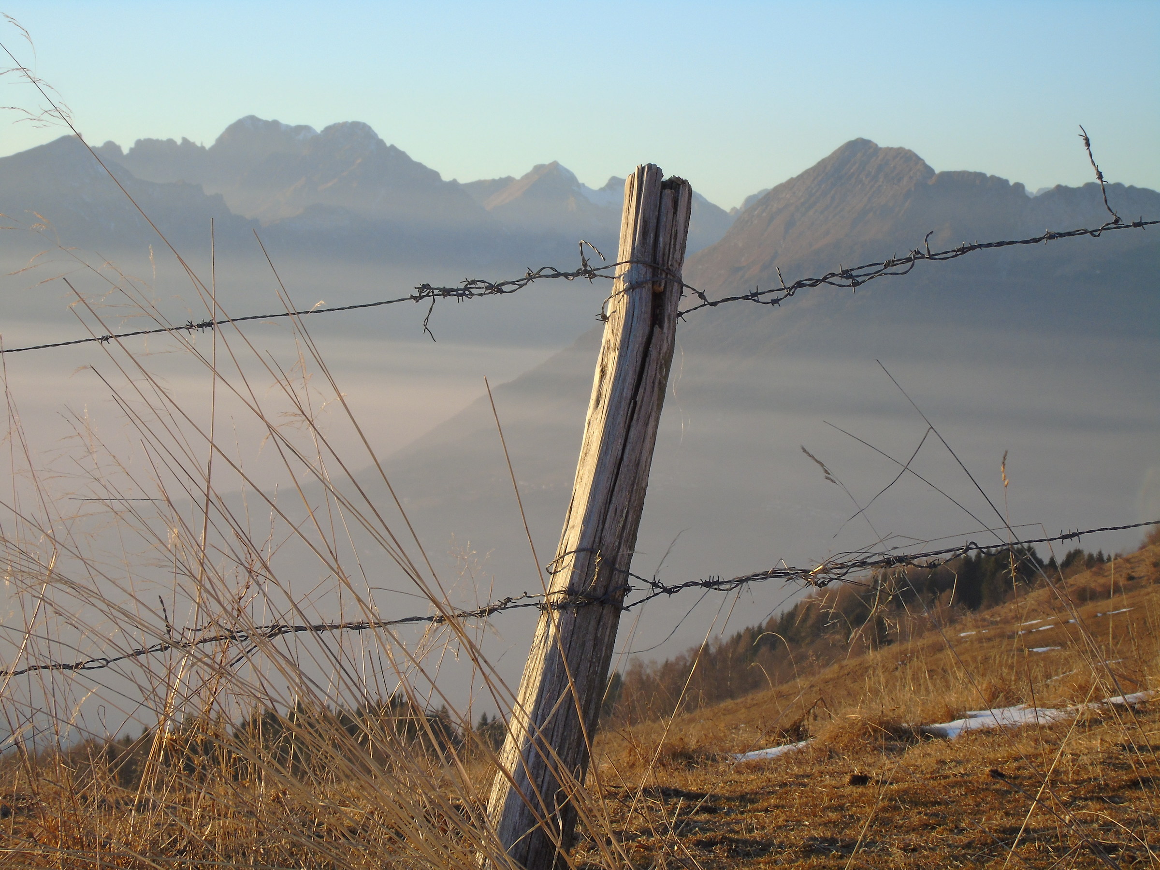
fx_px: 3150
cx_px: 580
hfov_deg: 20.9
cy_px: 435
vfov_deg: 15.7
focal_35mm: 94
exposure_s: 1/40
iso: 80
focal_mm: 17
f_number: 8
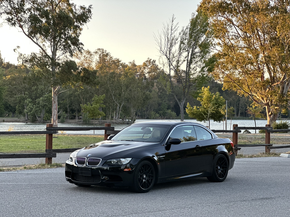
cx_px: 145
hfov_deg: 25.3
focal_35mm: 77
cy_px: 108
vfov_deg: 19.1
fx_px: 645
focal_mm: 9
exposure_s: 1/121
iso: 125
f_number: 2.8
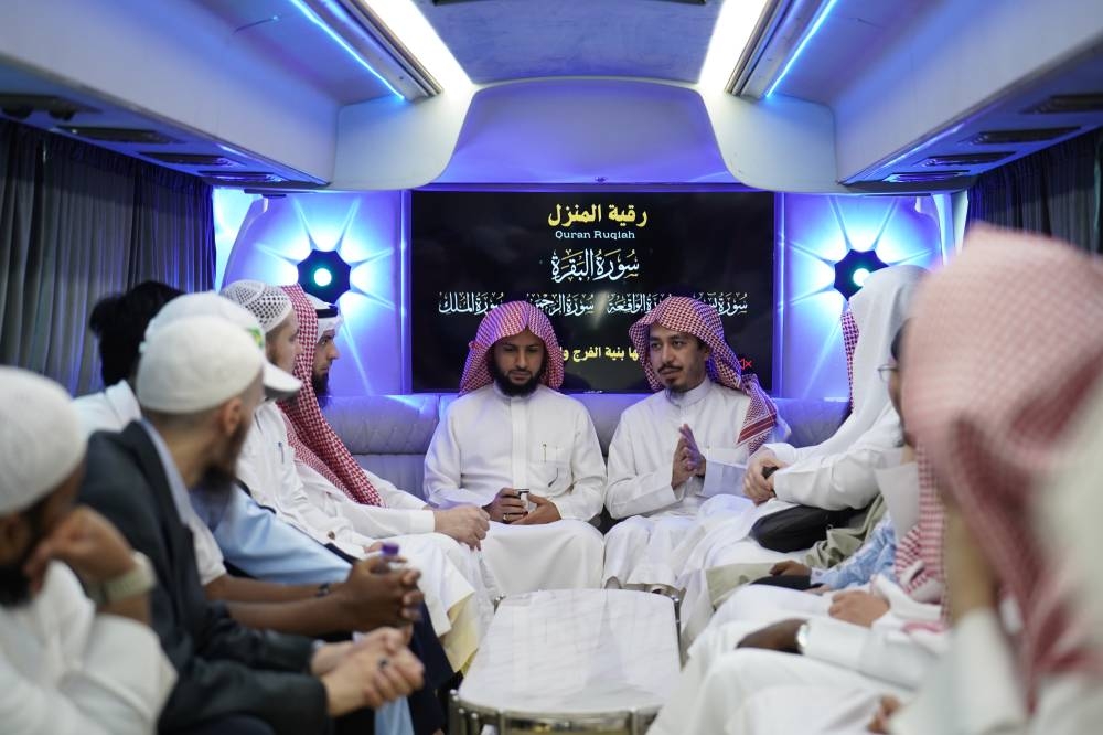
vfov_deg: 19.4
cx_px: 552
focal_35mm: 70
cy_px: 368
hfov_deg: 28.9
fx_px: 2144
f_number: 2.8
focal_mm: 70
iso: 1000
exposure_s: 1/60
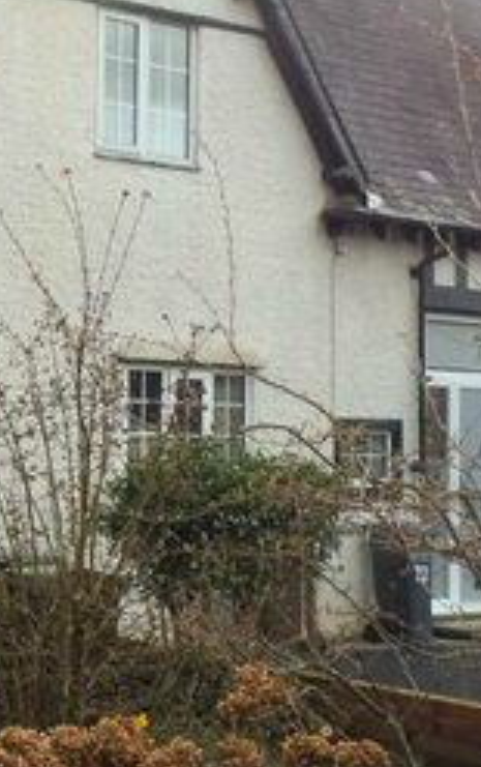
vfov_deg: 28.4
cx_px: -199
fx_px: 1506
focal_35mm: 72
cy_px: 250
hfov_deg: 16.8
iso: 100
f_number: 4
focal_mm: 4.3
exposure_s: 1/160
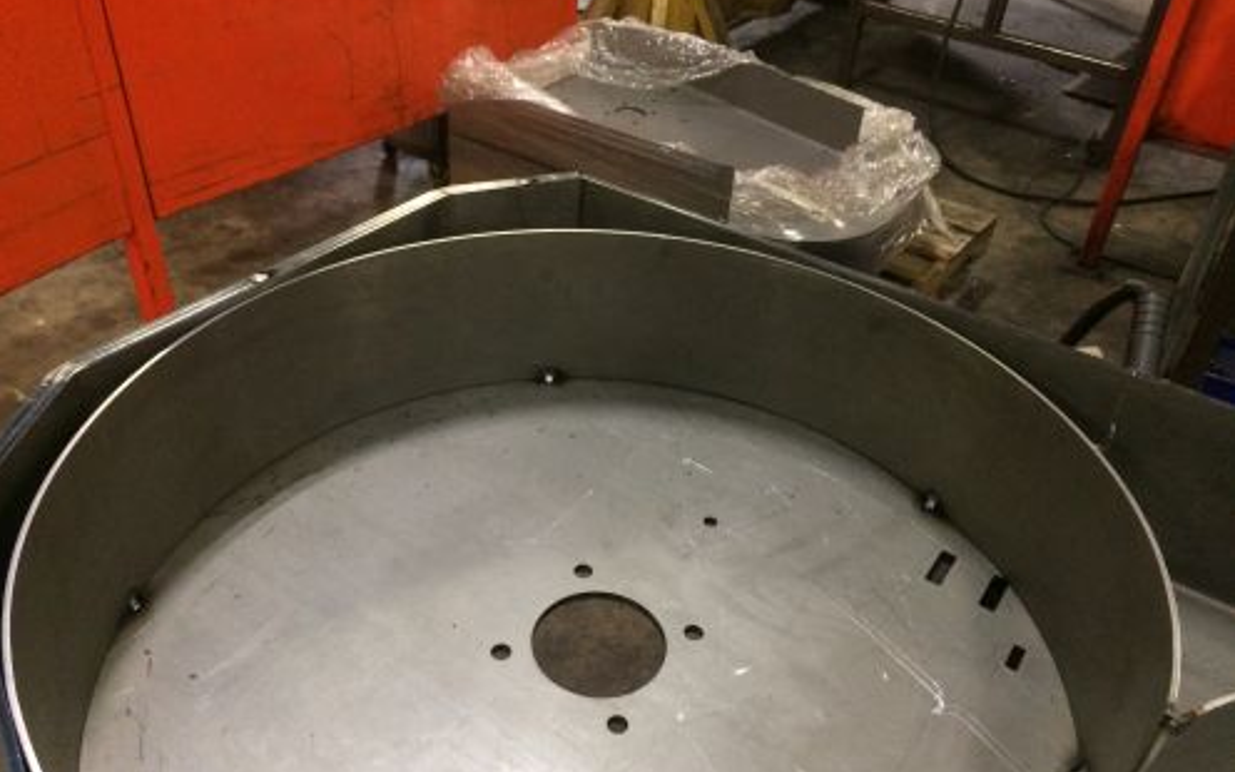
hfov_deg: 61.2
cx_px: 618
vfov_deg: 40.6
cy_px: 387
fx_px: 1043
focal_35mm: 31
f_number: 2.2
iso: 320
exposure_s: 1/30
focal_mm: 4.15
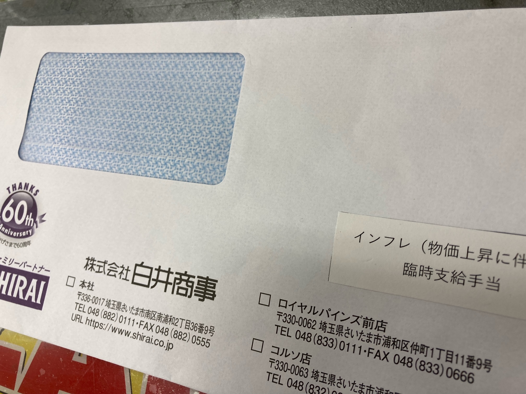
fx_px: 425
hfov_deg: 63.4
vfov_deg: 49.7
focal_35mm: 28
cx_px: 263
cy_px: 197
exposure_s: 1/100
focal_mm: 3.99
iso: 32
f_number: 1.8
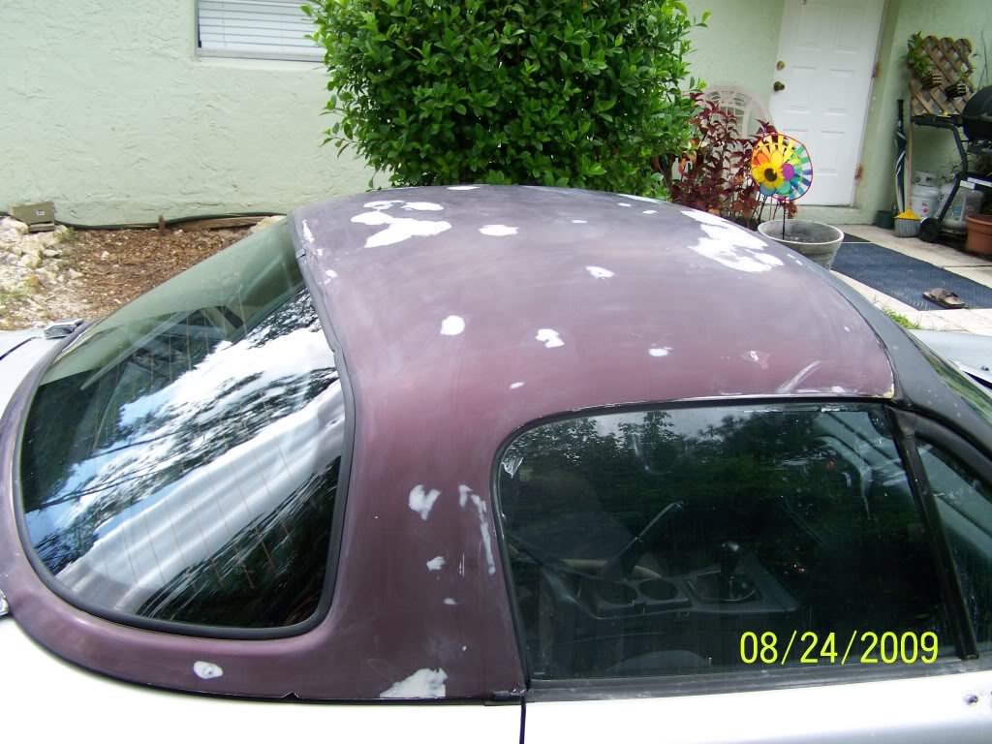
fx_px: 1089
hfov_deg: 49.0
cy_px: 372
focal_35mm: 38
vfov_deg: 37.7
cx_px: 496
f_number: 2.8
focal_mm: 6.3
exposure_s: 1/200
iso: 64
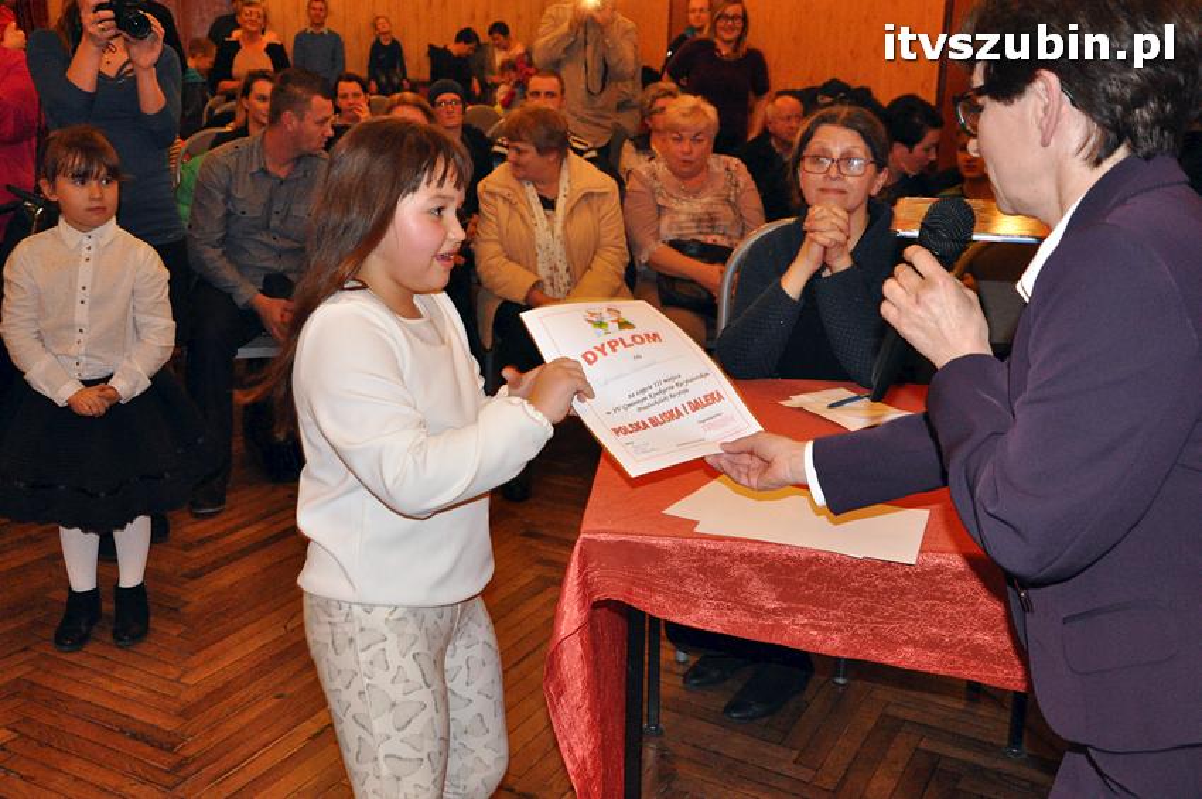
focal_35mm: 38
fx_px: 1251
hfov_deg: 51.3
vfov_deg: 35.4
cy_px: 400
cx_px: 601
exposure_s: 1/60
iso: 2000
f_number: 5
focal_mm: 25
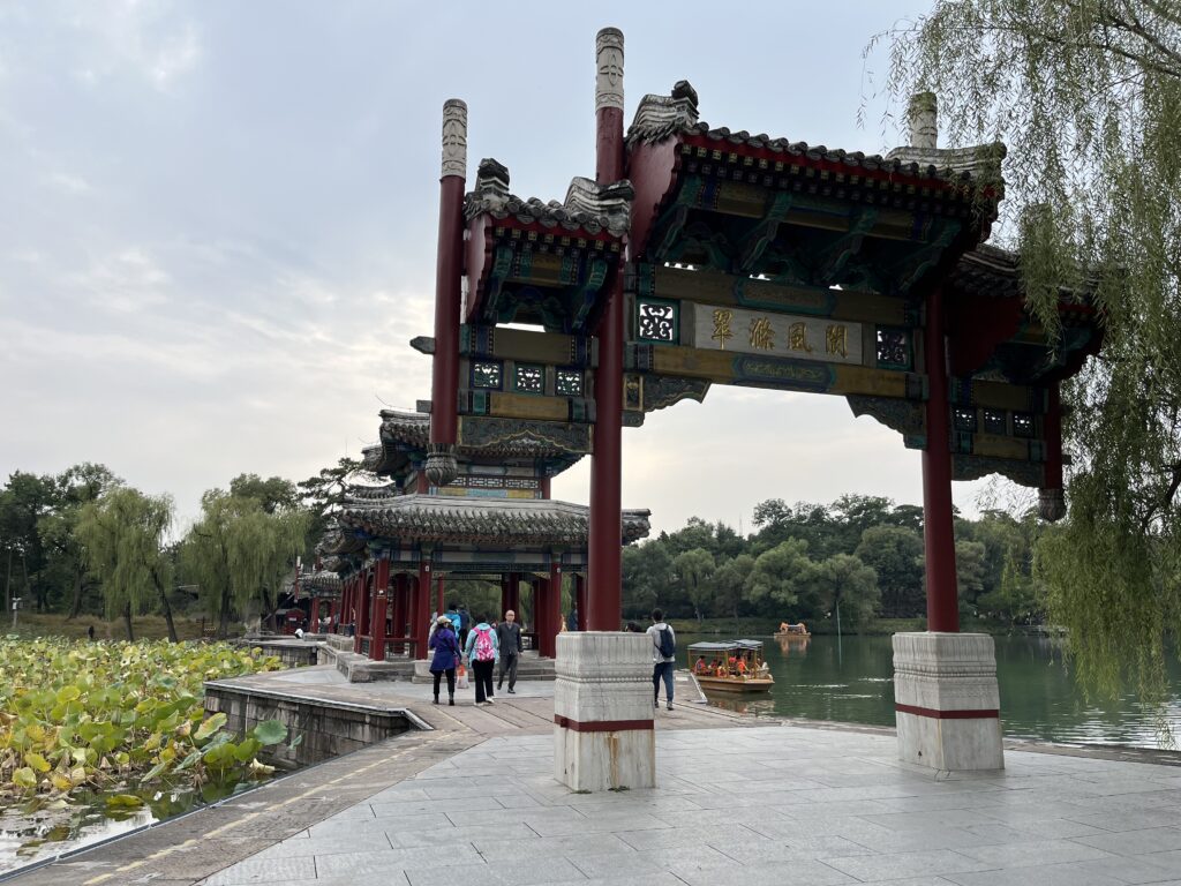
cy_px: 443
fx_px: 887
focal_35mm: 26
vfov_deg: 53.1
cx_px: 590
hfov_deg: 67.3
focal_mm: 5.1
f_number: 1.6
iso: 50
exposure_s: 1/1623
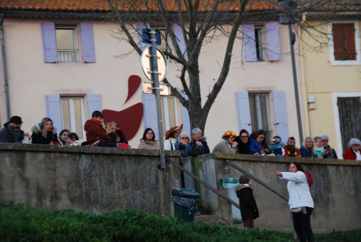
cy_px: 121
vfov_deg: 13.1
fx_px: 1055
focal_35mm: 105
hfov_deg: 19.4
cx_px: 180
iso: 400
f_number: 5
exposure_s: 1/125
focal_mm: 70
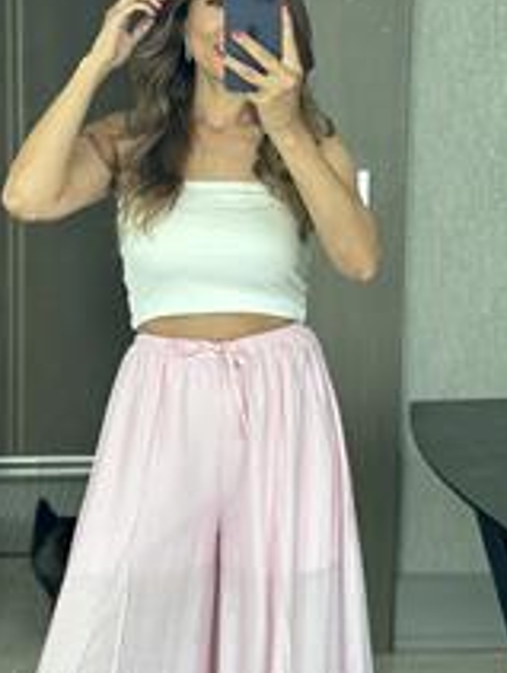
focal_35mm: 115
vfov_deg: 17.0
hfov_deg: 12.9
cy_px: 482
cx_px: 182
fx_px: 2239
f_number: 1.78
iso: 64
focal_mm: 6.86
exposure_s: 1/128
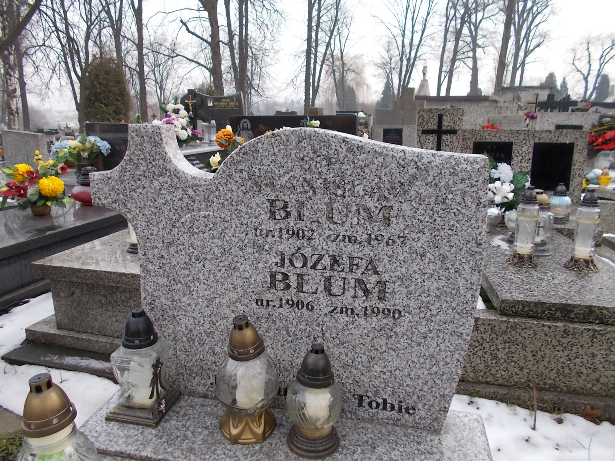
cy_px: 230
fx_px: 462
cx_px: 308
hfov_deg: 67.3
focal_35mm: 26
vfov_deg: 53.1
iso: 80
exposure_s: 1/200
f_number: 3.2
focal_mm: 4.6
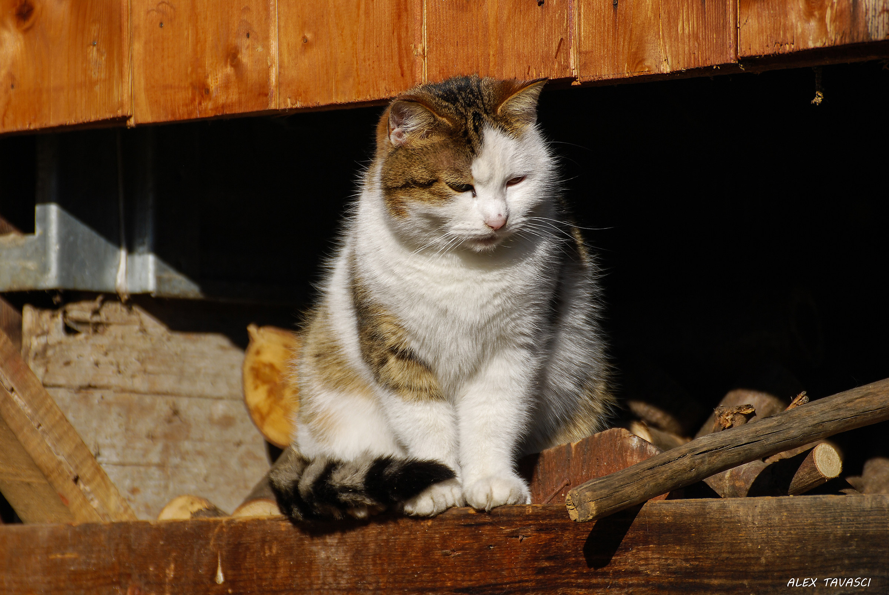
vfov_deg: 4.4
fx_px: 7787
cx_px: 444
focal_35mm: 315
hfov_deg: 6.5
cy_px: 298
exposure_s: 1/640
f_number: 5.3
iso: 100
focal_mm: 210
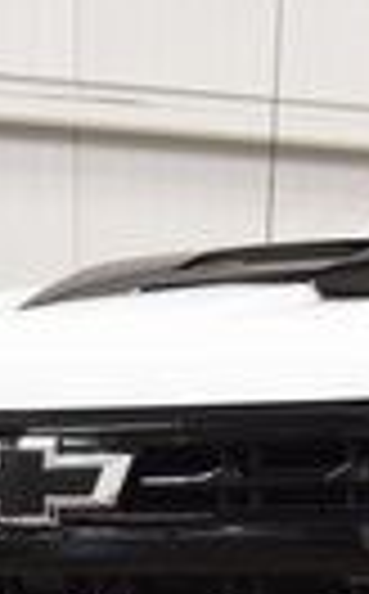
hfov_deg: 4.8
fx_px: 4315
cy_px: 574
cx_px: 927
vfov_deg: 7.8
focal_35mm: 267
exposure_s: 1/60
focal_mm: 36
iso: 1400
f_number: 8
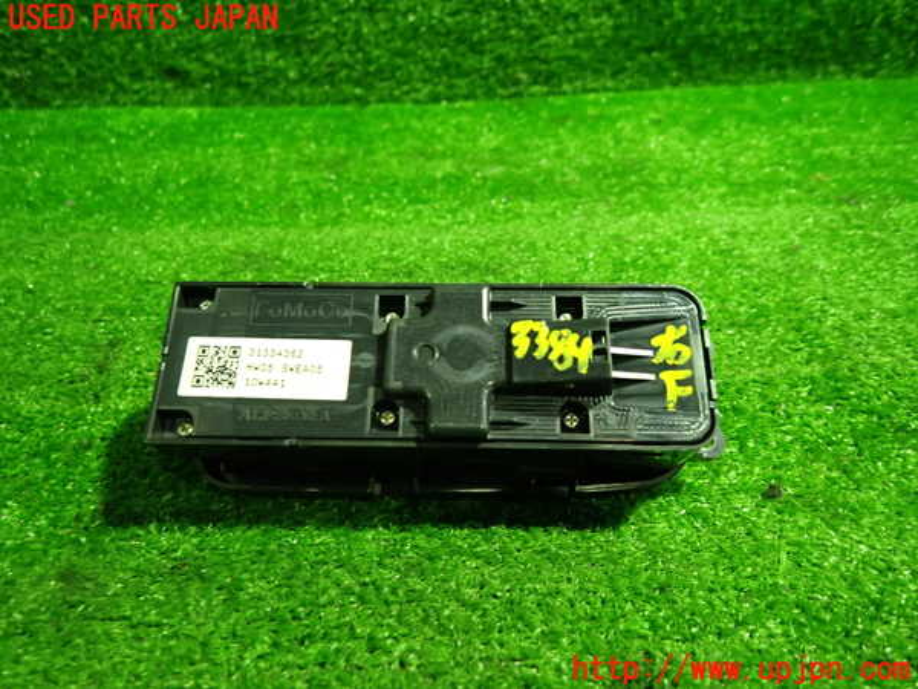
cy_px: 344
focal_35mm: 25
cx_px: 459
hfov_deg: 69.4
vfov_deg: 54.9
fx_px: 663
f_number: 2
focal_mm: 4.5
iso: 320
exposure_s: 1/30
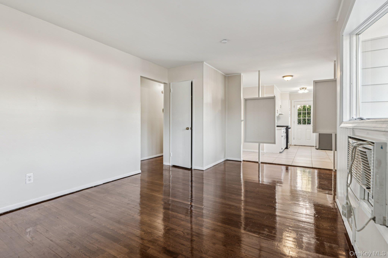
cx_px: 194
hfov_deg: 93.3
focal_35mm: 17
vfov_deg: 70.4
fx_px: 183
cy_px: 129
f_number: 8
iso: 200
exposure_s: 1/3.33
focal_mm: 17
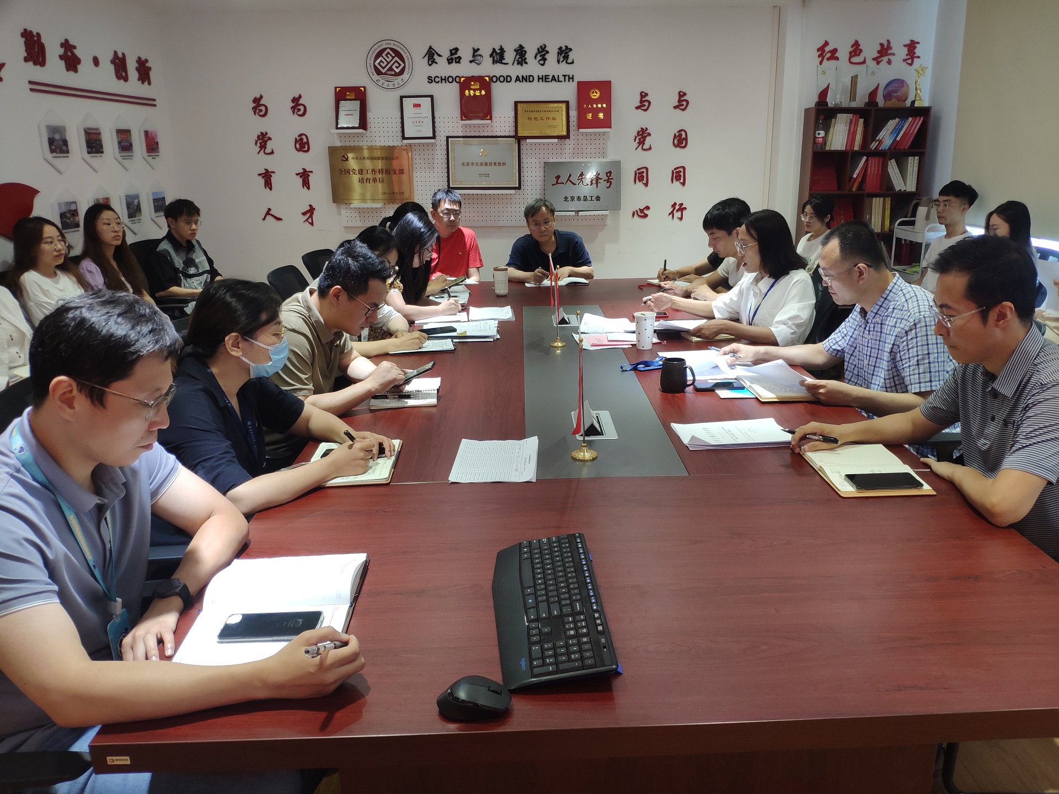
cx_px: 530
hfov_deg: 79.0
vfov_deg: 63.4
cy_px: 397
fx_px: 642
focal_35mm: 21
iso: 339
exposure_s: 1/50
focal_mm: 4.22
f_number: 1.8
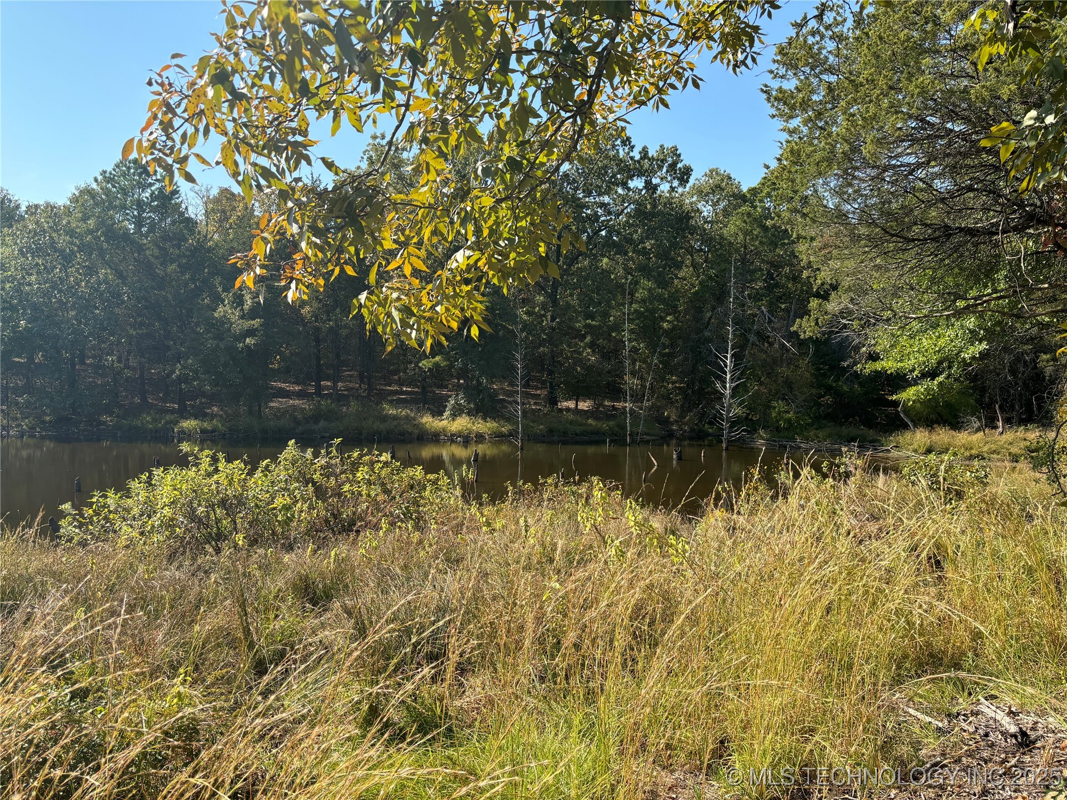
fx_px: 801
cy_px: 400
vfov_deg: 53.1
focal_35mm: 26
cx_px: 534
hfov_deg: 67.3
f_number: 1.6
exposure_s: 1/1381
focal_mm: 5.96
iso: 50
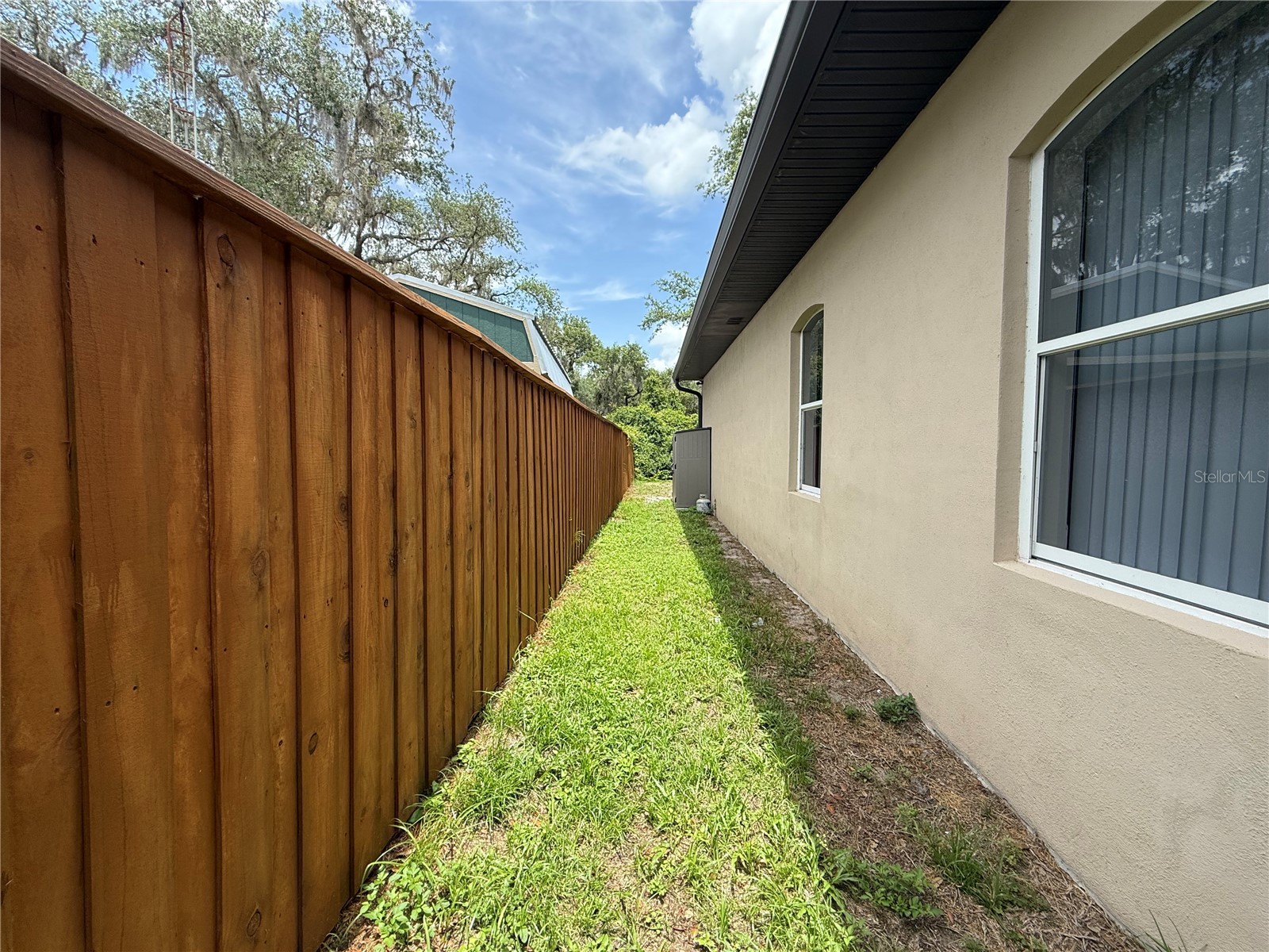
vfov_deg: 85.7
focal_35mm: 14
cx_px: 634
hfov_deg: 102.1
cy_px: 476
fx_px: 513
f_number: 2.2
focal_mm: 2.22
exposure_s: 1/799
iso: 64
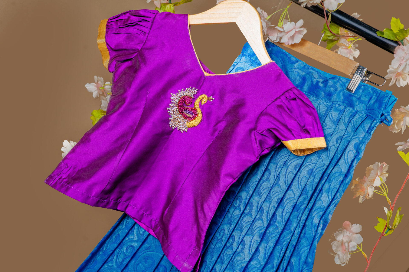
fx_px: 613
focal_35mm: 54
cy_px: 136
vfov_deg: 25.1
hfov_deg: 36.9
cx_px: 204
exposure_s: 1/125
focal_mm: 54
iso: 50
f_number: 9
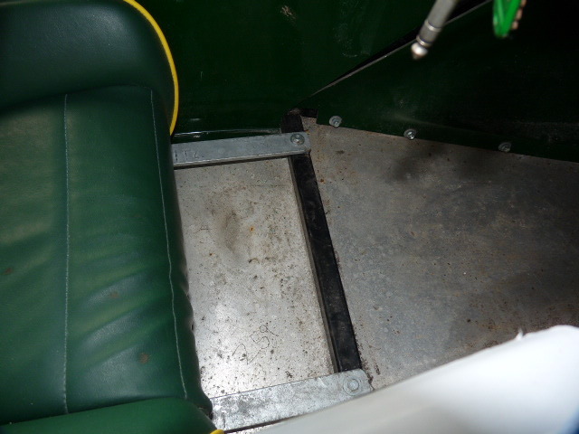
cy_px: 217
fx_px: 452
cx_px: 290
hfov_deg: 65.3
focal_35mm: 27
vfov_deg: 51.4
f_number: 2.8
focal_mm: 4.8
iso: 100
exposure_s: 1/30
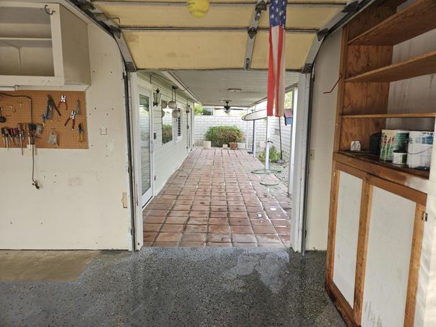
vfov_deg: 58.9
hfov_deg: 73.9
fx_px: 290
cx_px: 218
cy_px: 164
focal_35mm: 23
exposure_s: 1/120
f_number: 1.8
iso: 32
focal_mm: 5.4
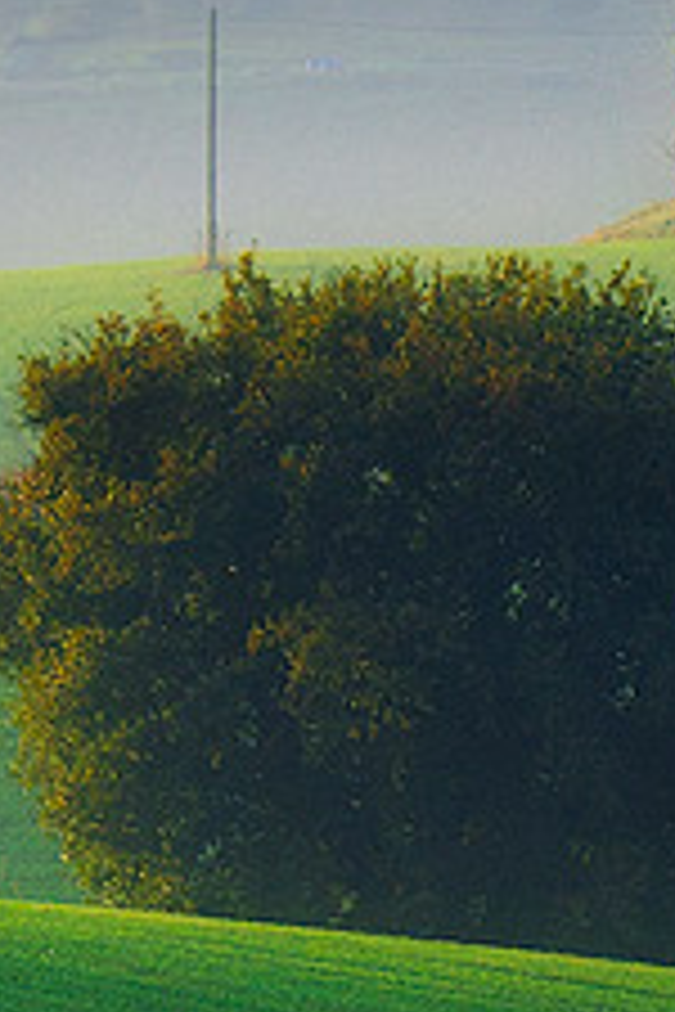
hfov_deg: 1.6
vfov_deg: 2.3
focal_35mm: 881
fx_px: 24776
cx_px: 1530
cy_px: 1421
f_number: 8
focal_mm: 110
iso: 100
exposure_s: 1/80
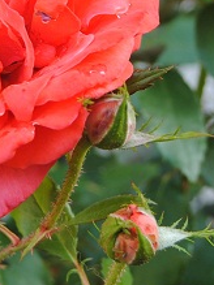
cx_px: 23
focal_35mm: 169
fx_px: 1394
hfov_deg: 8.7
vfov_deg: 11.7
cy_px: 58
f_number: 5
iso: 100
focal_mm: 32
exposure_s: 1/60
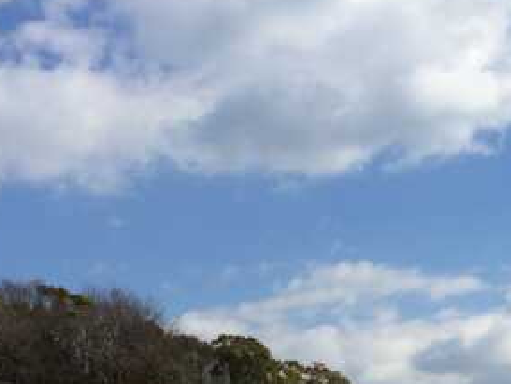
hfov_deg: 23.8
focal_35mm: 81
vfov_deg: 17.9
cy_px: 366
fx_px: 1197
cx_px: 402
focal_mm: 4.15
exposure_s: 1/4115
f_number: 2.2
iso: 32
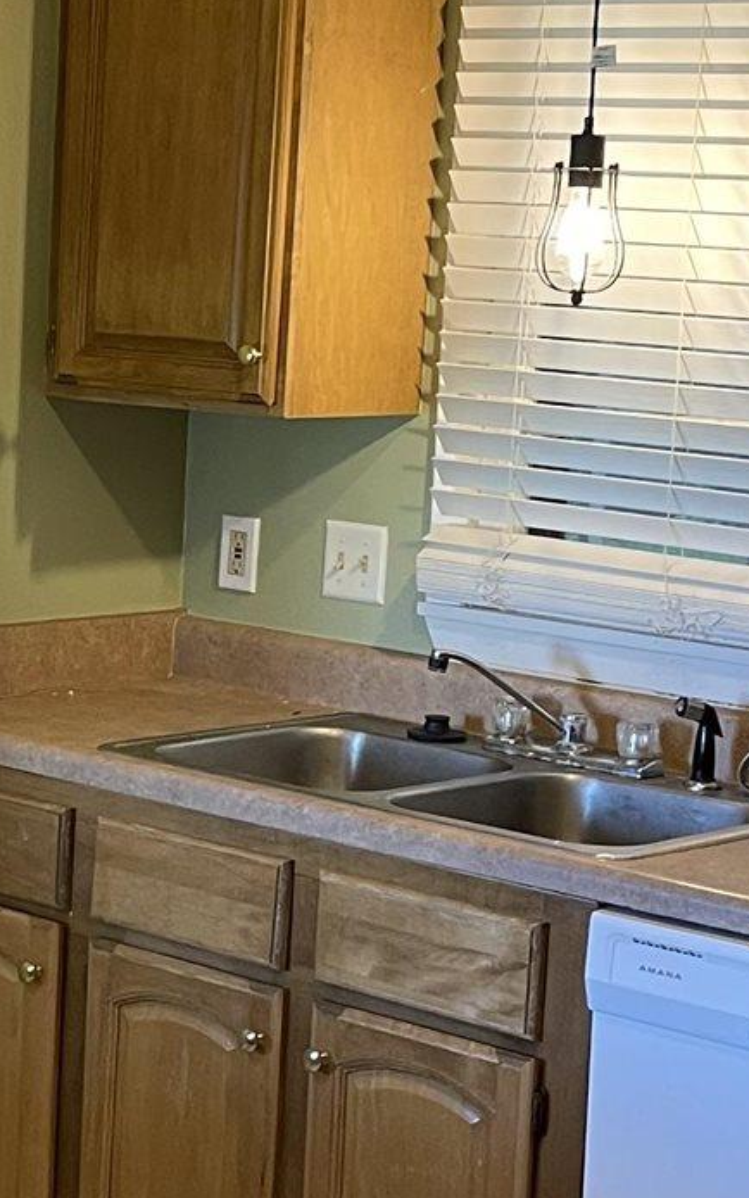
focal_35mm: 88
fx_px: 2873
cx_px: 0
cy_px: 680
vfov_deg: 23.5
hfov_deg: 14.6
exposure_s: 1/60
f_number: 1.6
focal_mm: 5.1
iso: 160
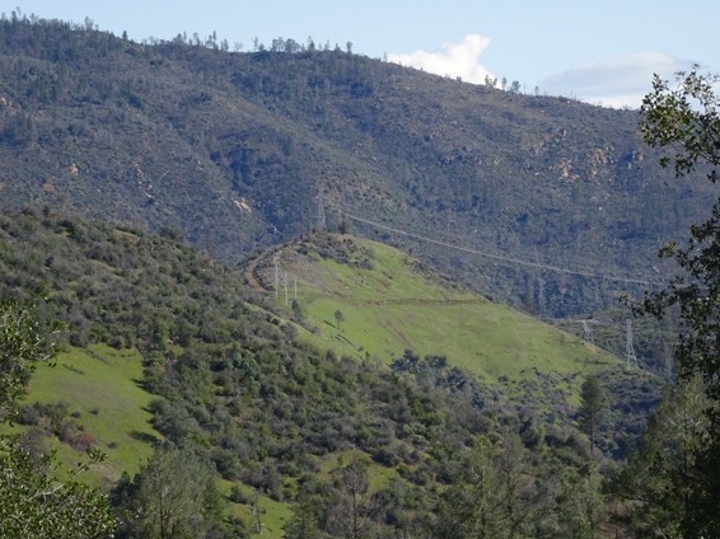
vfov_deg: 7.2
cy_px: 286
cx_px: 402
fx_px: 4304
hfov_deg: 9.6
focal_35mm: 207
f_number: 5.6
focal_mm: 31.31
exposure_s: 1/320
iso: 80
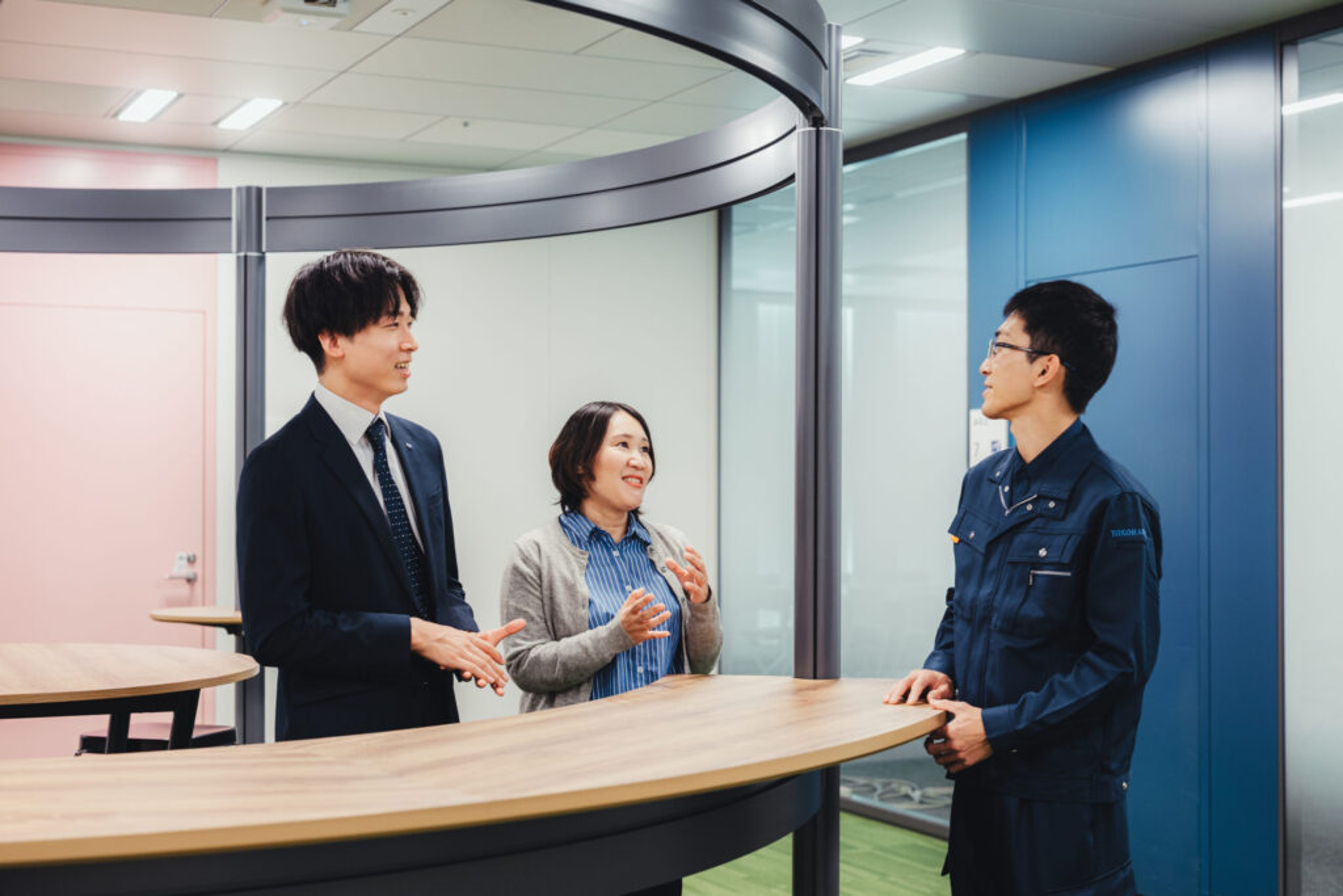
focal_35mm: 50
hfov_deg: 39.6
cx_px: 672
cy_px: 448
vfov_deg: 27.0
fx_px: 1865
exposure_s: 1/60
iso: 640
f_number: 3.2
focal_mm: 50
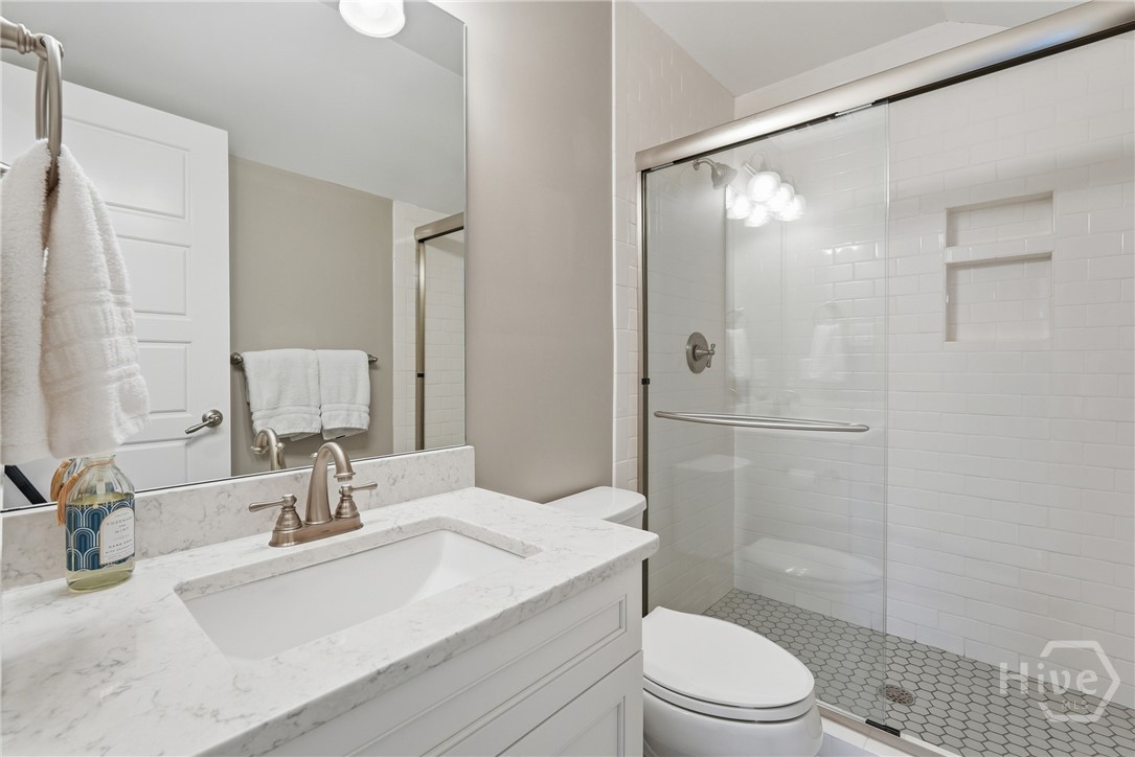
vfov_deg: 73.8
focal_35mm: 16
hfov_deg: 96.7
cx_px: 568
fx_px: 505
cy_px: 378
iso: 320
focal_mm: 16
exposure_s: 1/200
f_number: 9
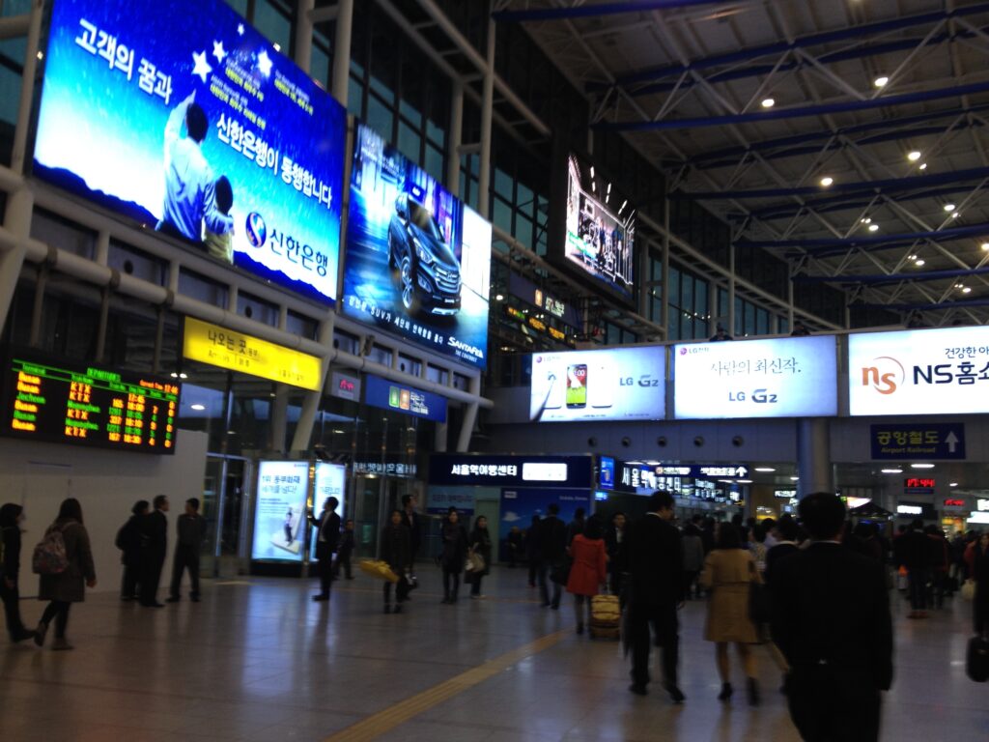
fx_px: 1000
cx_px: 494
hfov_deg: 52.6
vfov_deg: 40.7
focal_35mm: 35
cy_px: 371
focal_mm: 4.28
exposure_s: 1/24
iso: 50
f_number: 2.4
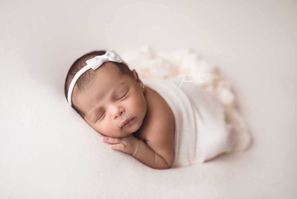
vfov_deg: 27.0
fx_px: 413
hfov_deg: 39.6
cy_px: 100
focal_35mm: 50
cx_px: 148
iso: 100
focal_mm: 50
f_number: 2
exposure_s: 1/160
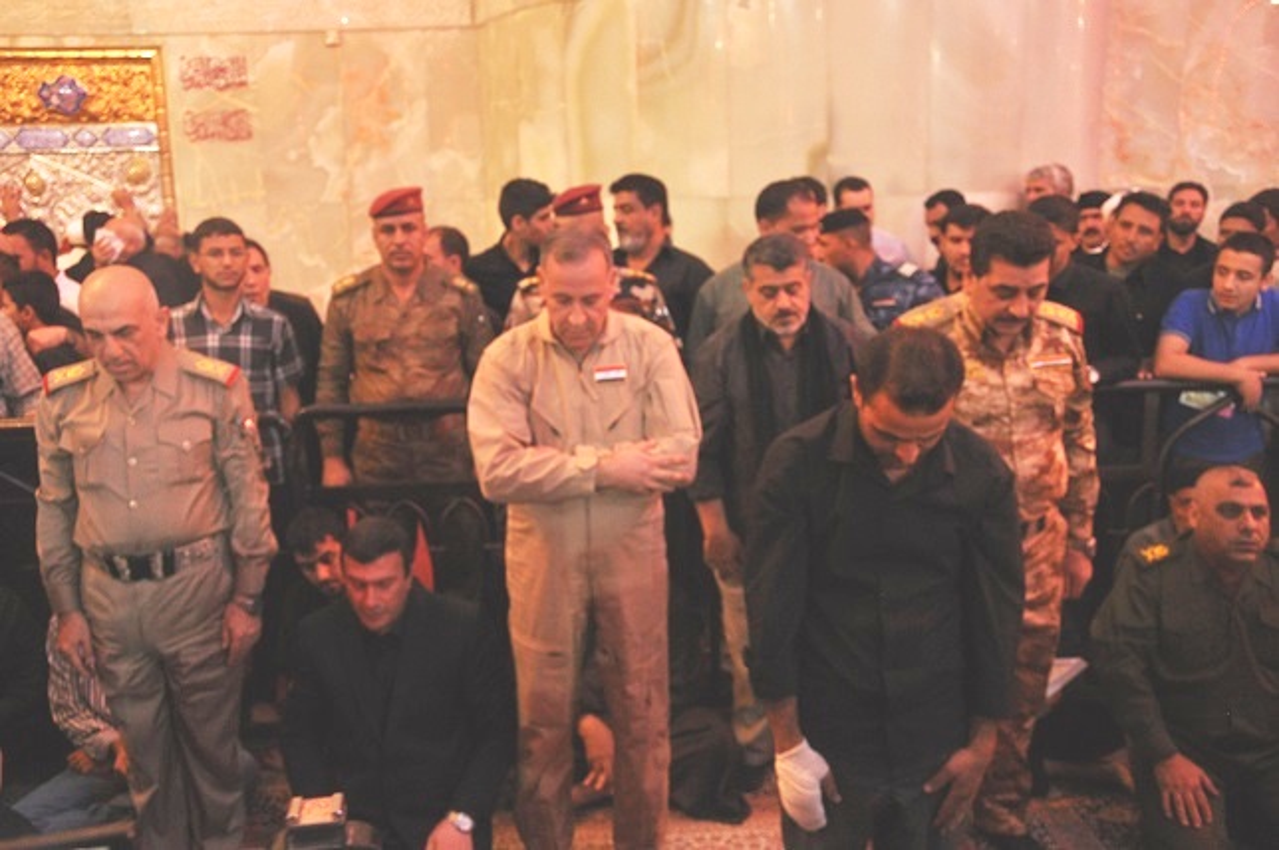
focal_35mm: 36
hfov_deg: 53.2
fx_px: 1278
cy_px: 425
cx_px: 640
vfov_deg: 36.8
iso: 800
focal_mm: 24
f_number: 6.3
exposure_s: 1/50
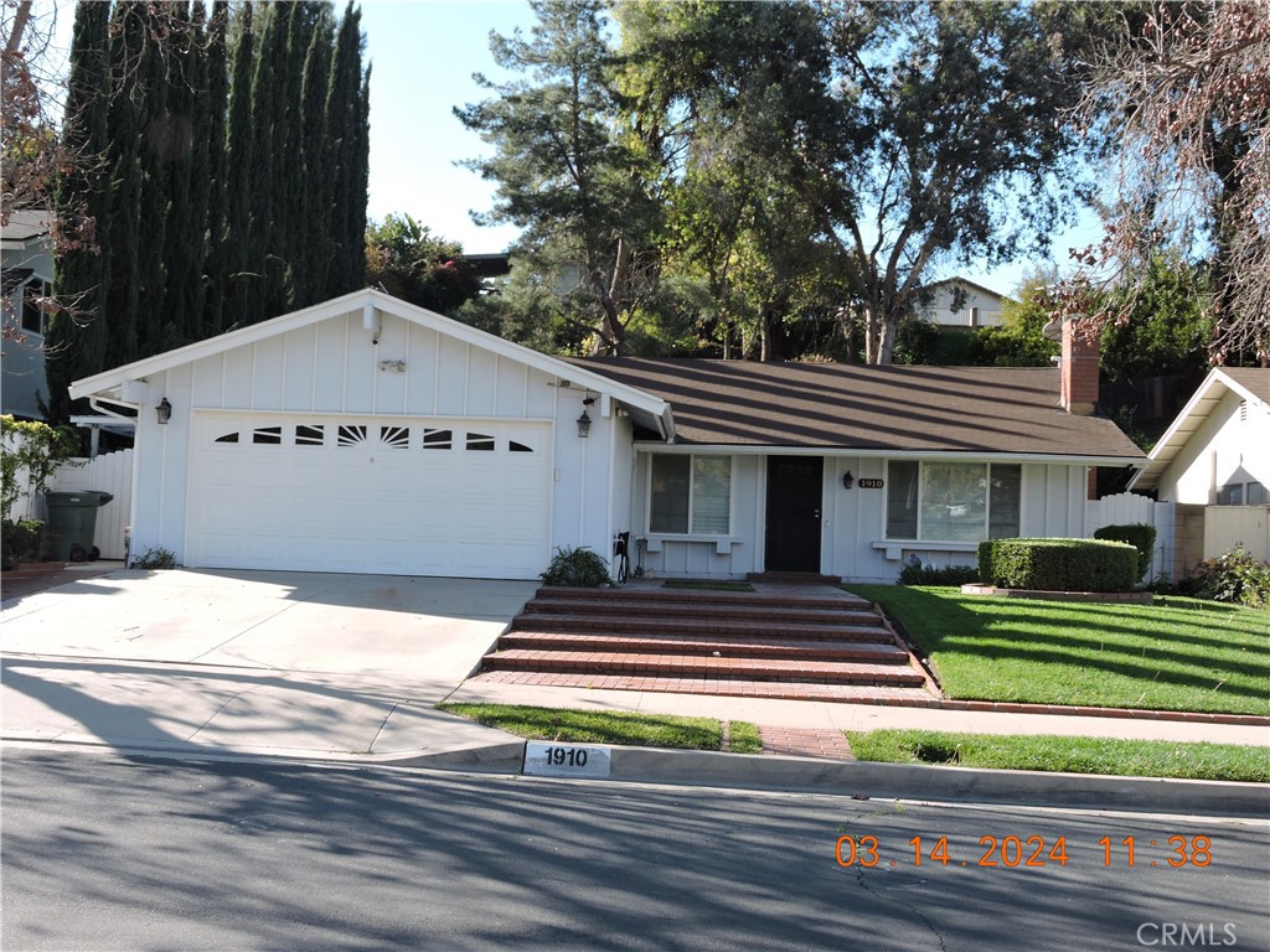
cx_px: 635
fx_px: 1468
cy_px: 476
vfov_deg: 36.0
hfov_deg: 46.8
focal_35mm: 40
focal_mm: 7.2
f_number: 3.8
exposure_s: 1/320
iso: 100
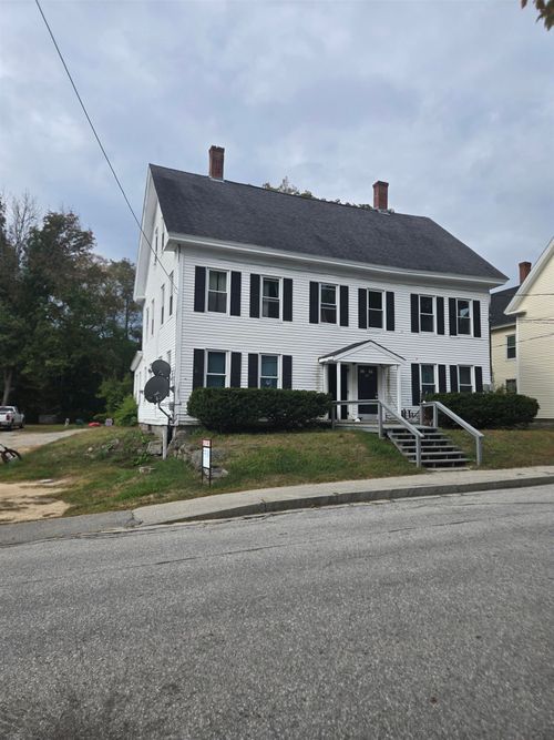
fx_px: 491
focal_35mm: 23
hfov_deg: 58.9
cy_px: 370
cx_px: 277
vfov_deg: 73.9
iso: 25
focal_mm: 5.4
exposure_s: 1/1756
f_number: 1.8
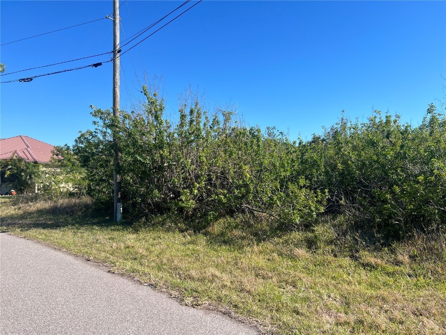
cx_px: 223
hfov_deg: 67.3
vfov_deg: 53.1
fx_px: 335
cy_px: 168
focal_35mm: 26
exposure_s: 1/2915
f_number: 1.5
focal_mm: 5.7
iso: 50
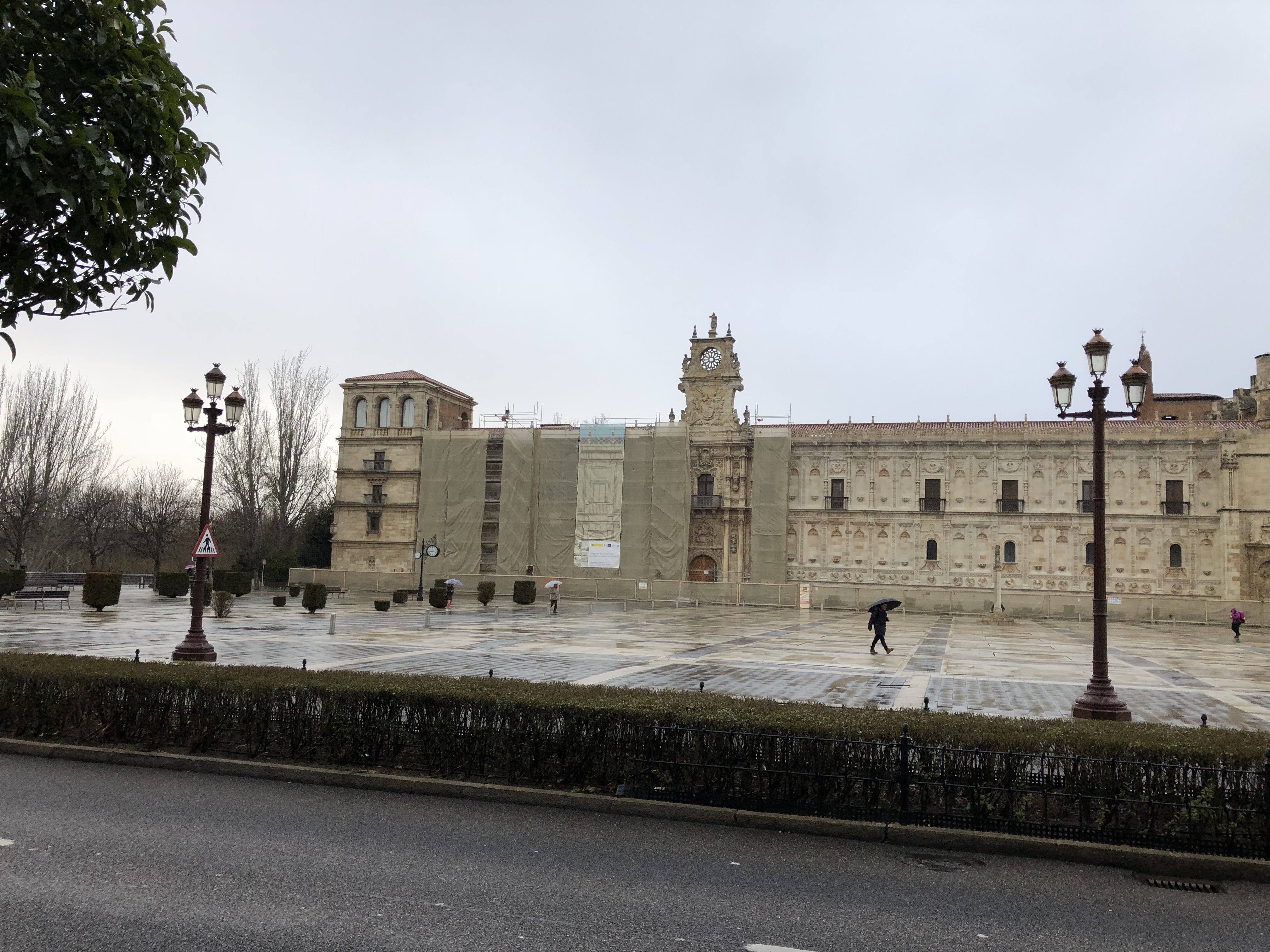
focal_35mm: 28
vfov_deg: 49.7
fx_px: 1027
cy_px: 476
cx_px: 635
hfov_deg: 63.4
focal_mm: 4
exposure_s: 1/100
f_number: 1.8
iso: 40
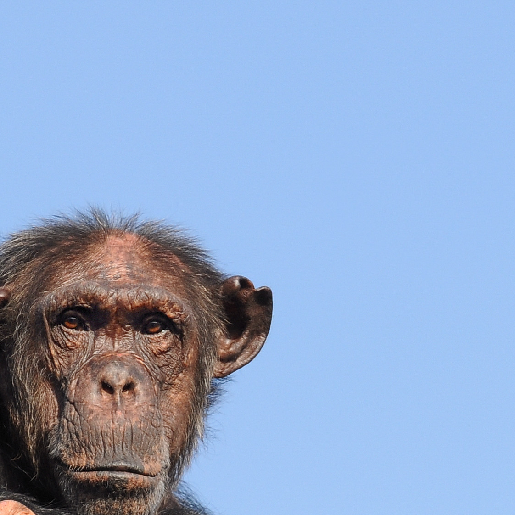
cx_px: 301
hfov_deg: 1.8
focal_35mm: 973
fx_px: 16378
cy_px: 573
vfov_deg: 1.8
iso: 200
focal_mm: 200
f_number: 8
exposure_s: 1/250
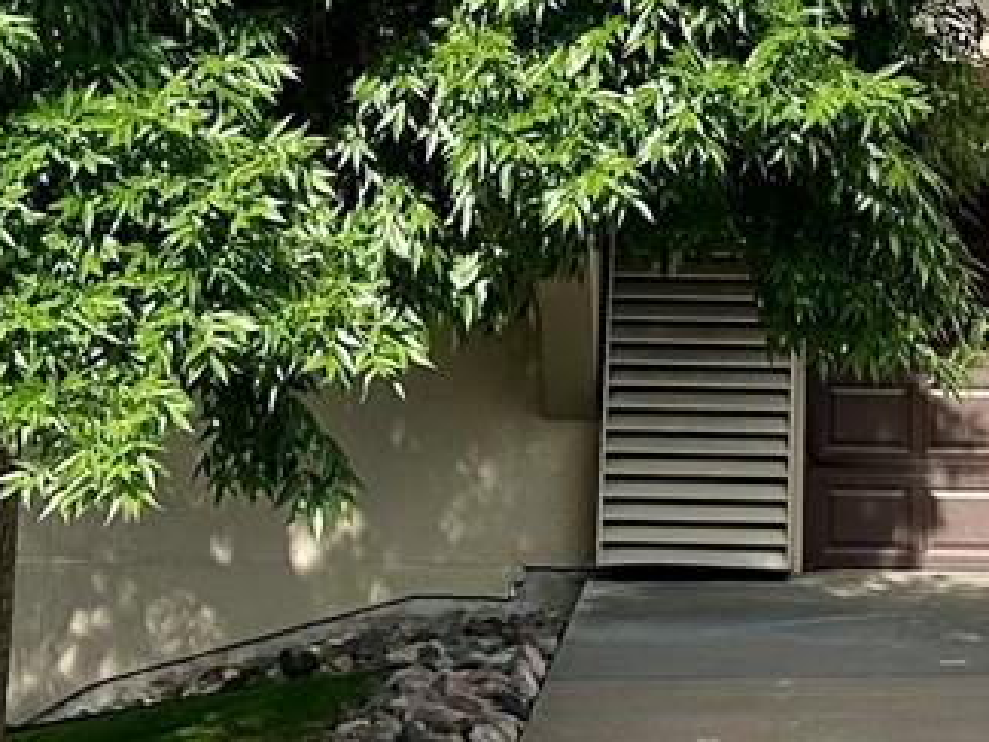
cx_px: 892
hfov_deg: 16.5
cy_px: -1007
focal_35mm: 118
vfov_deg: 10.8
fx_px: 3373
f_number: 1.78
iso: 80
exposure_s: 1/3472
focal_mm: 6.86
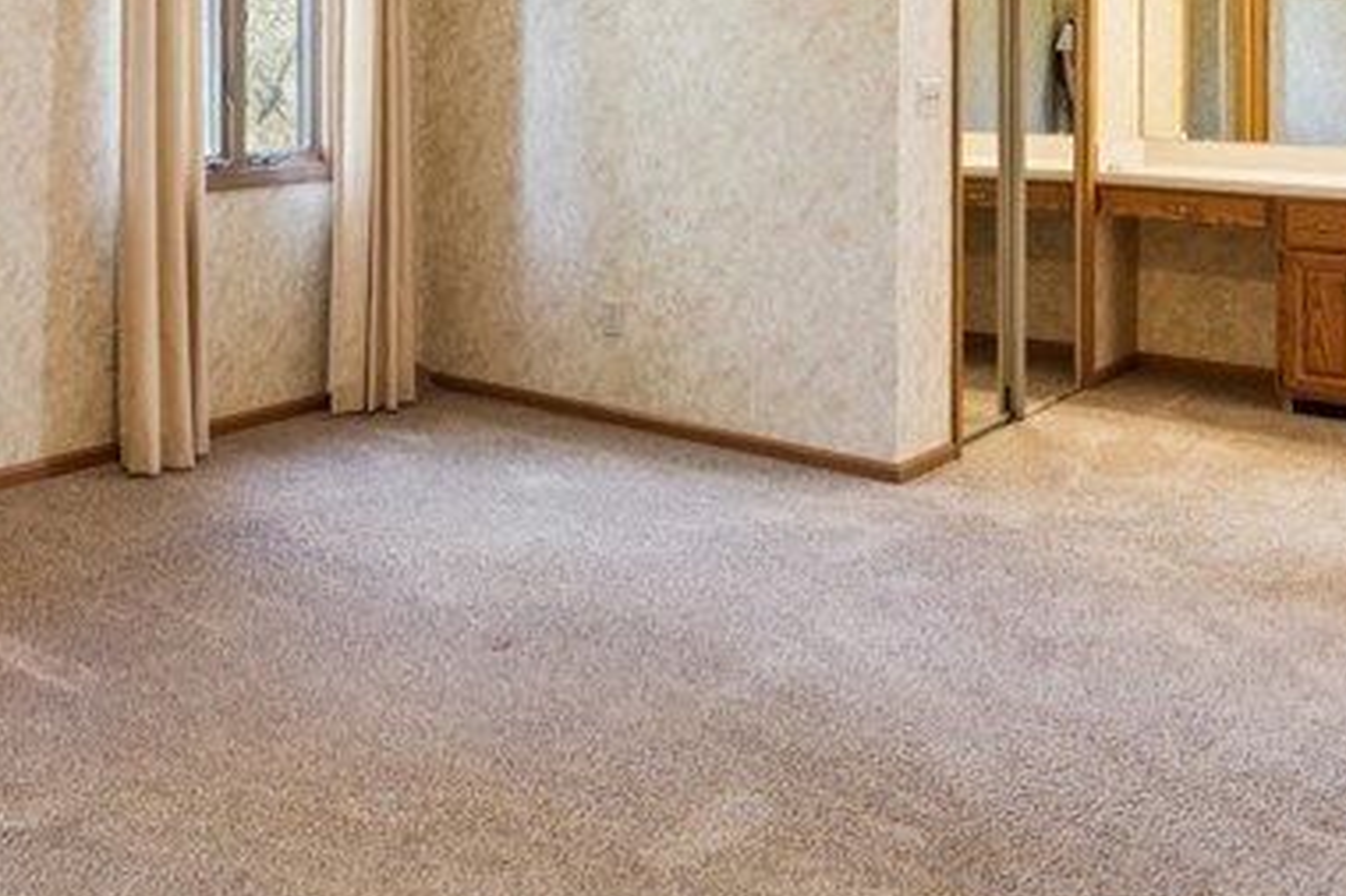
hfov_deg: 47.1
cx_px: 375
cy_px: 12
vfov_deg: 31.1
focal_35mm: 40
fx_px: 1495
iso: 400
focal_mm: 14
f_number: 3.5
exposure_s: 1/25
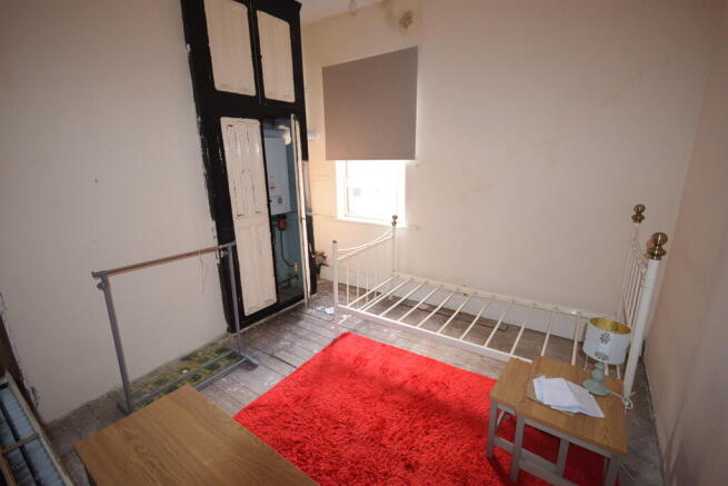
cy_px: 243
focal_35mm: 15
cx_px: 364
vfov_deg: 77.4
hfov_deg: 100.4
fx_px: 303
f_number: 5
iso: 800
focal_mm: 10
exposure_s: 1/100
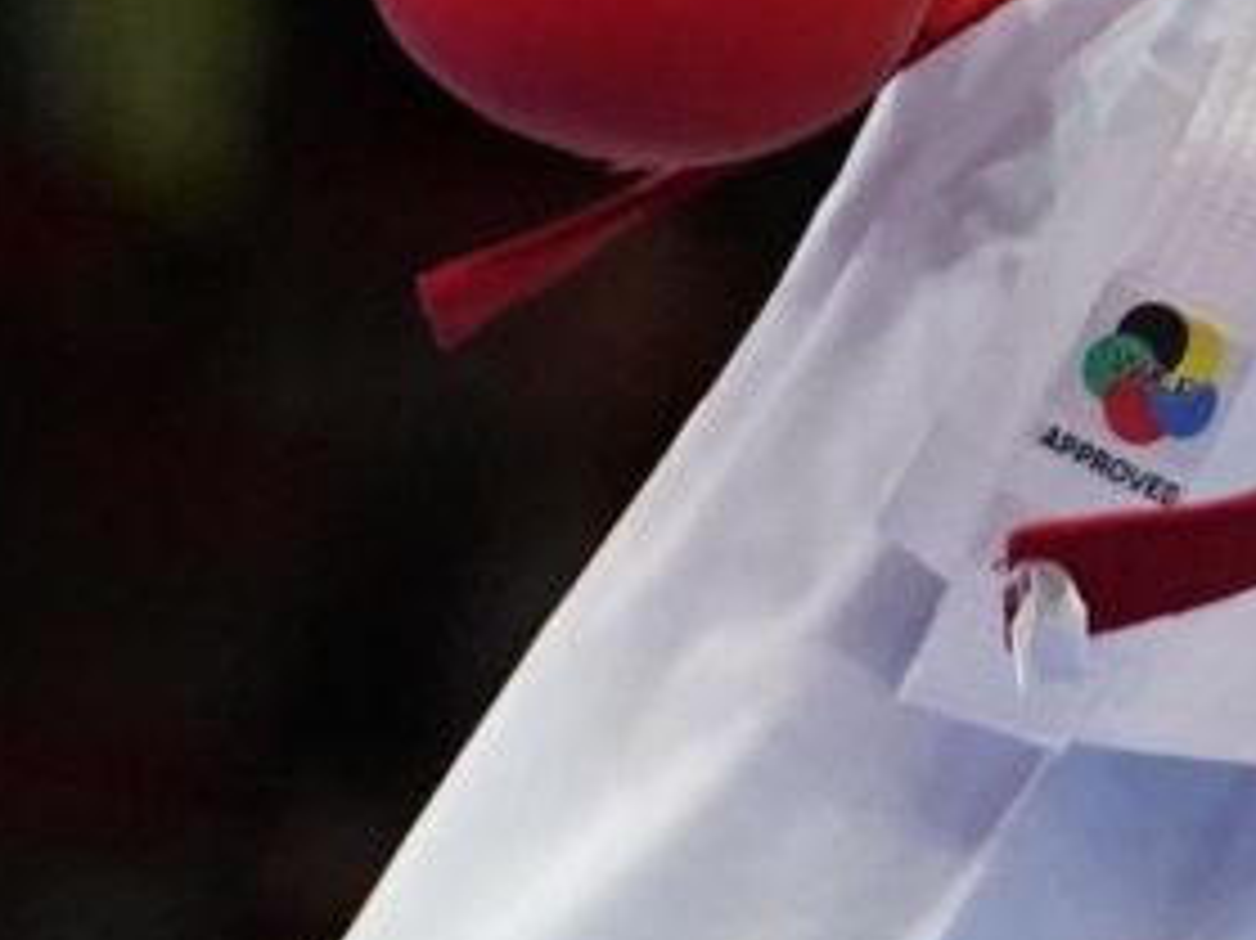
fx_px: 38045
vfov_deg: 1.4
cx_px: 2147
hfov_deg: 1.9
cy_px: -936
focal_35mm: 1049
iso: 4000
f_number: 2.8
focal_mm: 113
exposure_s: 1/1000
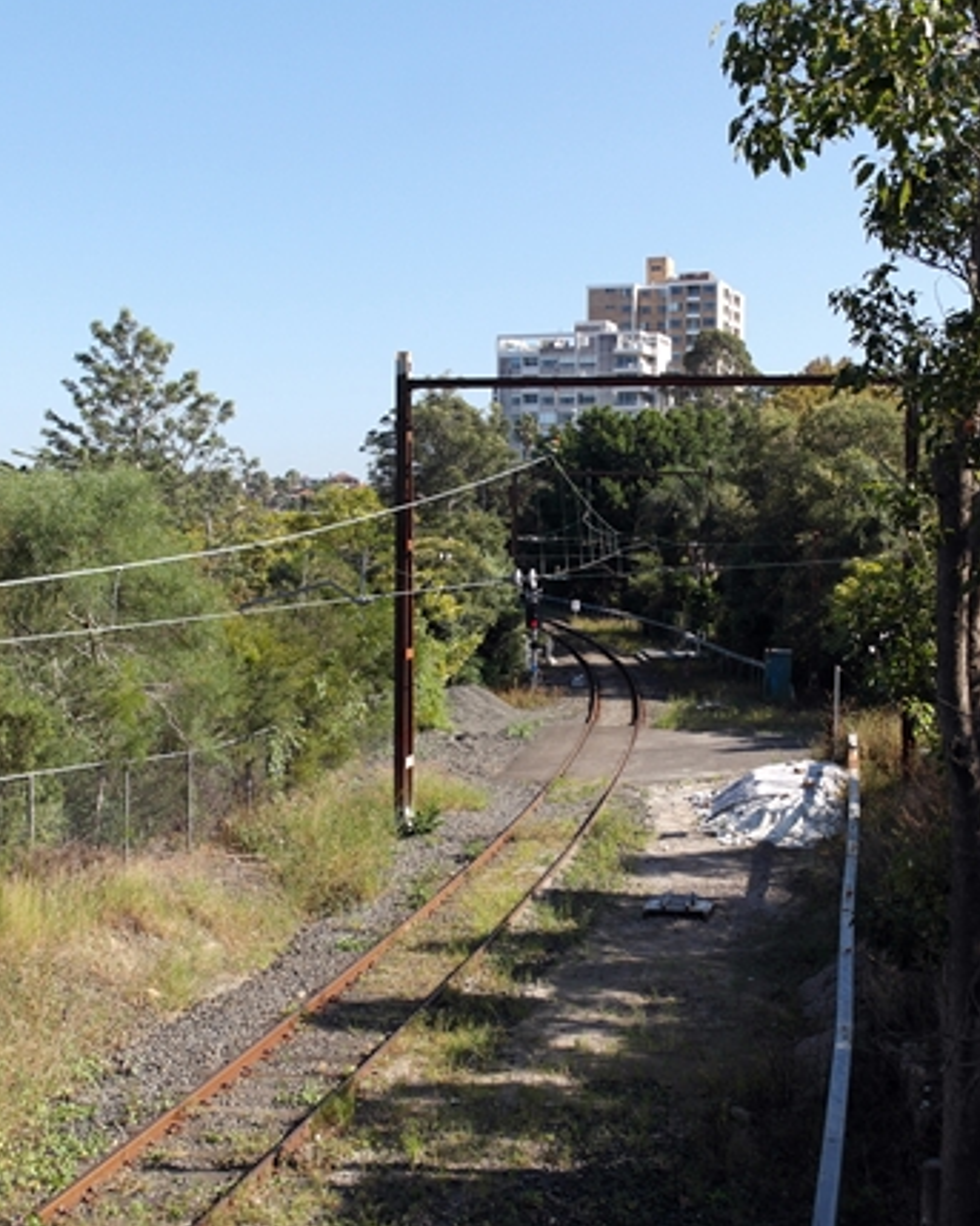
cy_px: 624
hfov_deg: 32.7
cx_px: 577
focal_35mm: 46
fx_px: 1668
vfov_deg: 40.3
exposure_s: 1/200
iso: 100
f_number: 5.6
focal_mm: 20
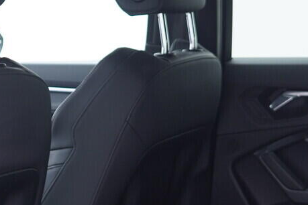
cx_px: 141
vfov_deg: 11.8
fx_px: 967
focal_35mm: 113
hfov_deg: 18.1
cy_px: 273
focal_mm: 24
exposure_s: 1/40
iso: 250
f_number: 2.8
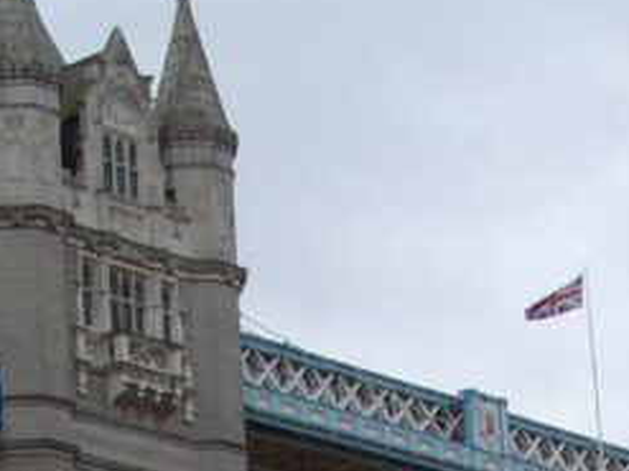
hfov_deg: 11.2
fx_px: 3197
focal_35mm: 176
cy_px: 1125
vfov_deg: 7.8
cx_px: 392
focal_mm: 5.8
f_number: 2.6
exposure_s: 1/125
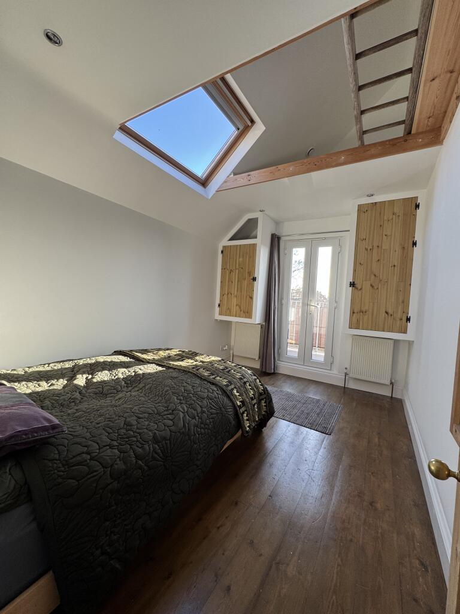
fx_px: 248
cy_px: 307
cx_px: 230
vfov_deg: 102.1
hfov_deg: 85.7
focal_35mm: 14
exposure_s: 1/99
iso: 64
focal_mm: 2.22
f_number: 2.2
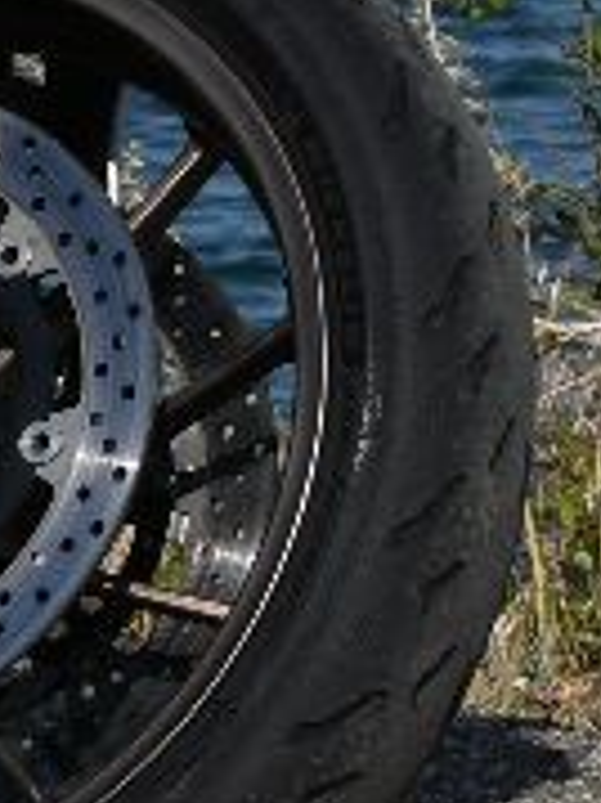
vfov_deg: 3.5
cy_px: -415
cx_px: -946
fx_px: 13151
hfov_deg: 2.6
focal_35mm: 567
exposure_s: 1/500
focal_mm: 55
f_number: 11
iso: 200
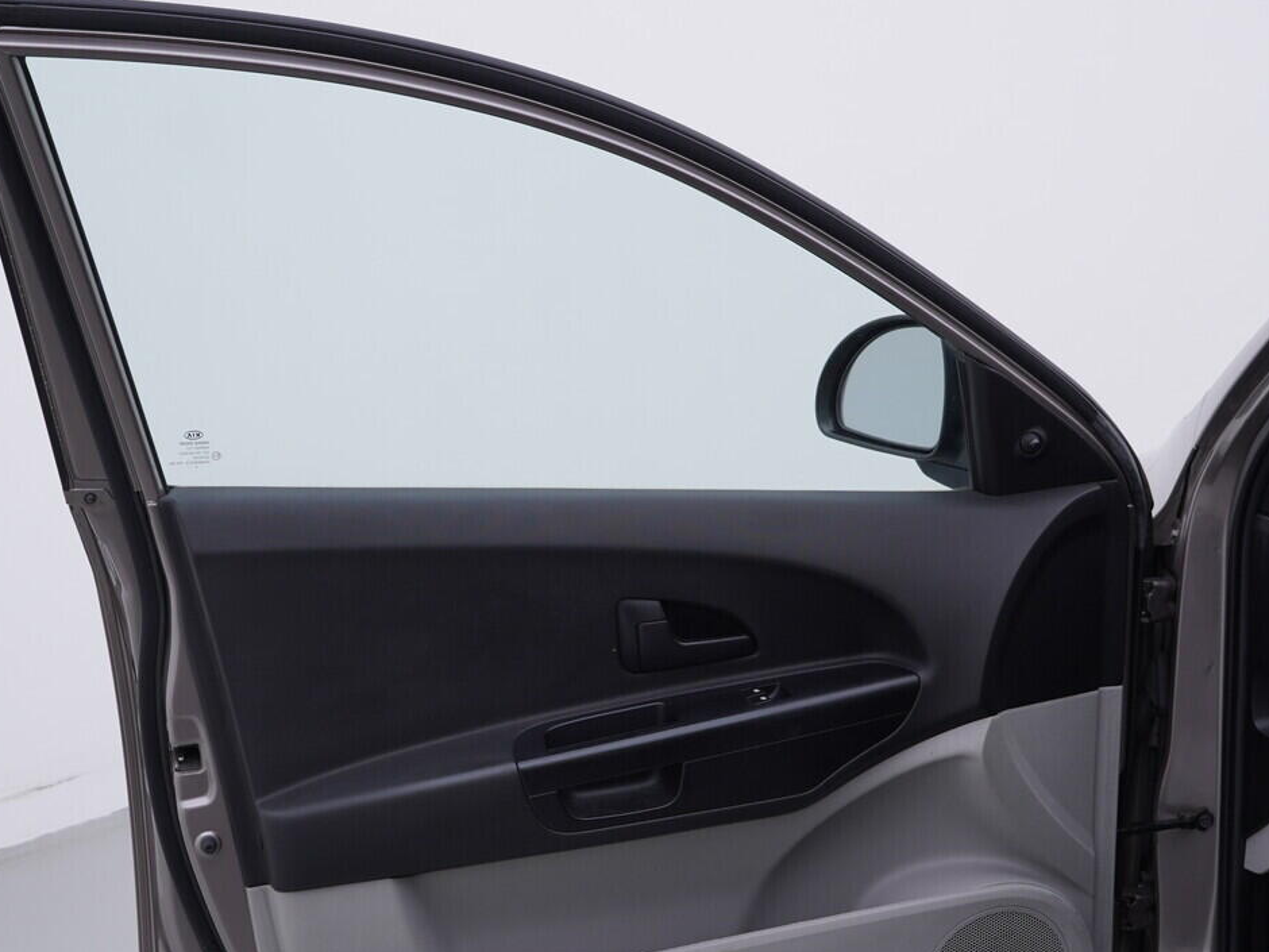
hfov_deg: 36.1
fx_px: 1943
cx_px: 566
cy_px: 558
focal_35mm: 53
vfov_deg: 27.5
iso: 125
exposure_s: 1/80
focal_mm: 24
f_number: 4
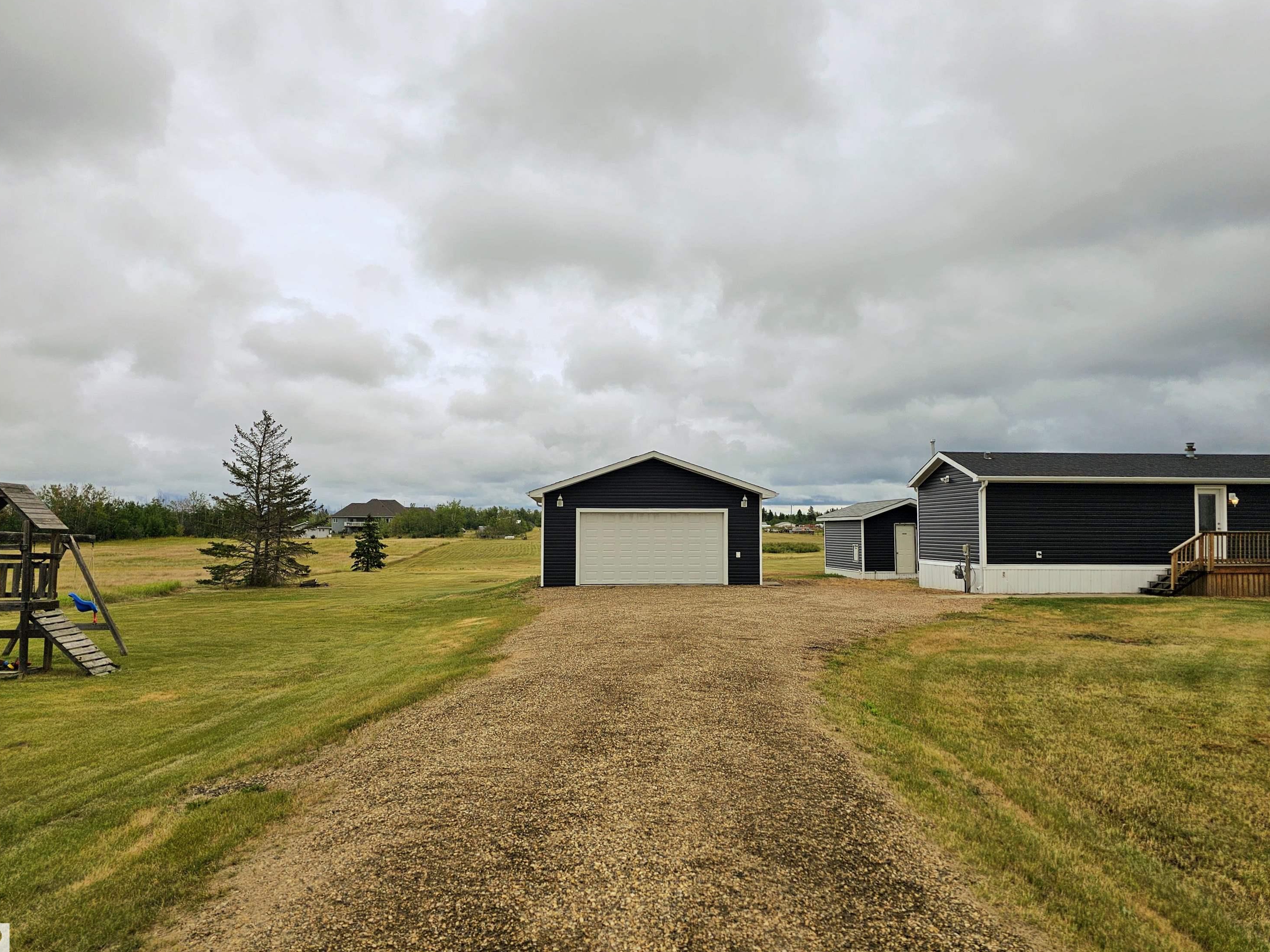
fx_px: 881
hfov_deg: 71.6
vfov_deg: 56.8
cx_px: 629
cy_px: 485
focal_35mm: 24
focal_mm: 6.3
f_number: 1.7
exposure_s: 1/1376
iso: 10
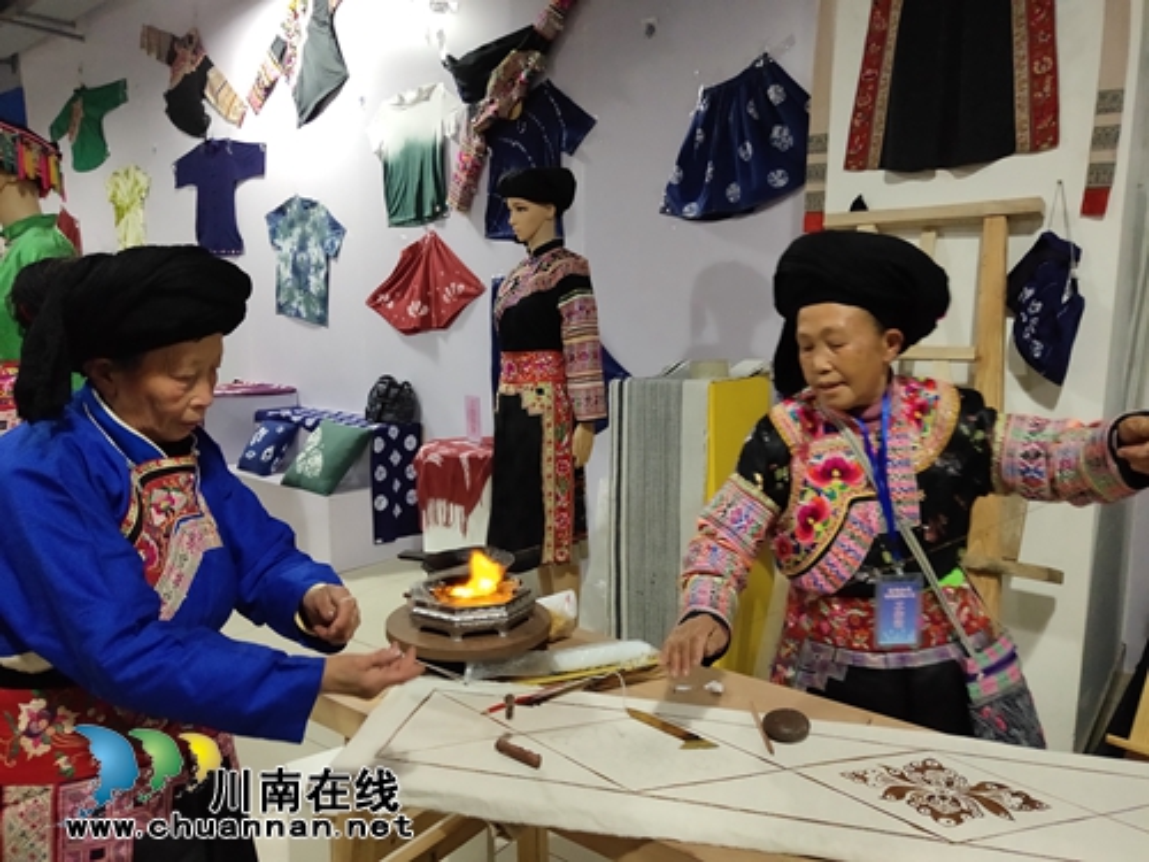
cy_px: 431
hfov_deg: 61.7
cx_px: 574
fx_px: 963
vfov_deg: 48.2
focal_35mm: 29
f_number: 1.8
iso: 541
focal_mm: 4.27
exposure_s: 1/33
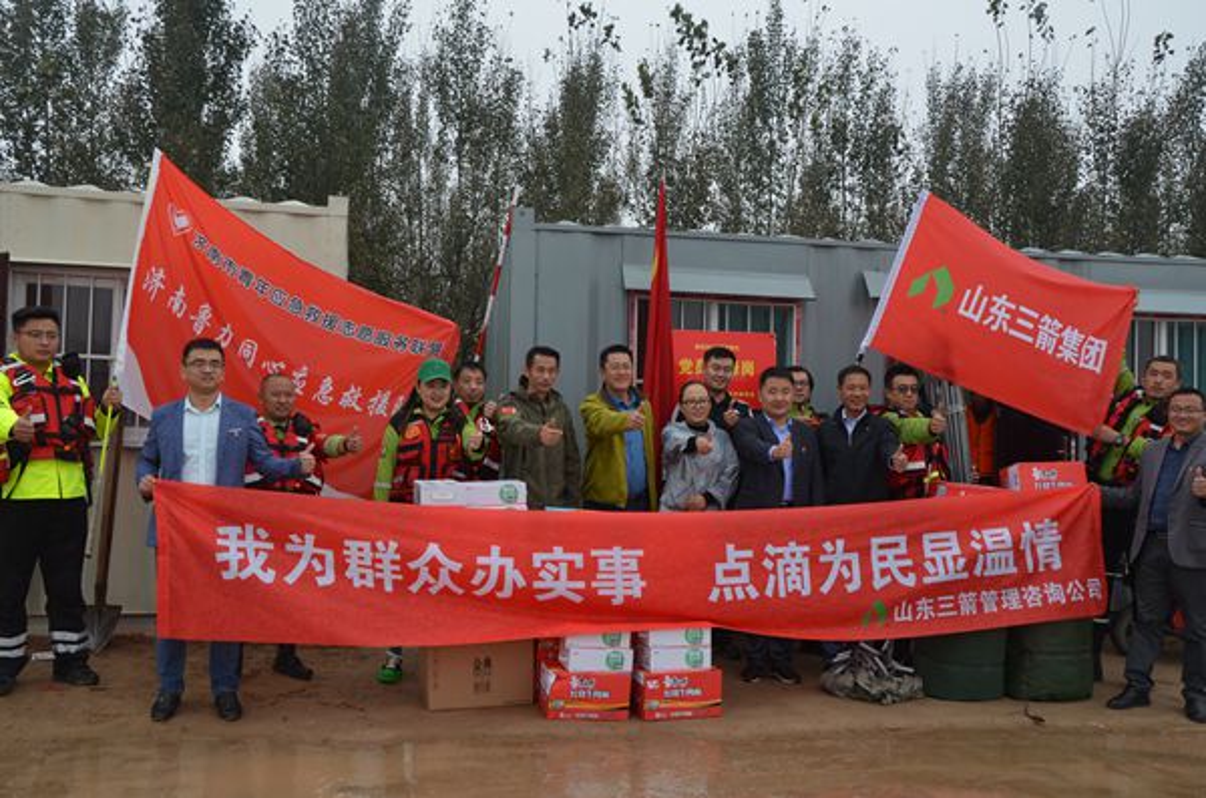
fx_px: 1103
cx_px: 603
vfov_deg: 39.8
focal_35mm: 33
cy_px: 399
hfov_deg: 57.3
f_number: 7.1
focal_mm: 22
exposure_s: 1/200
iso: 200
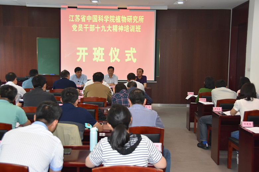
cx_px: 130
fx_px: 345
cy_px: 86
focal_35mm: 48
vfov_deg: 28.0
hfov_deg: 41.1
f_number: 4
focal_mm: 32
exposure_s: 1/60
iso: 1250
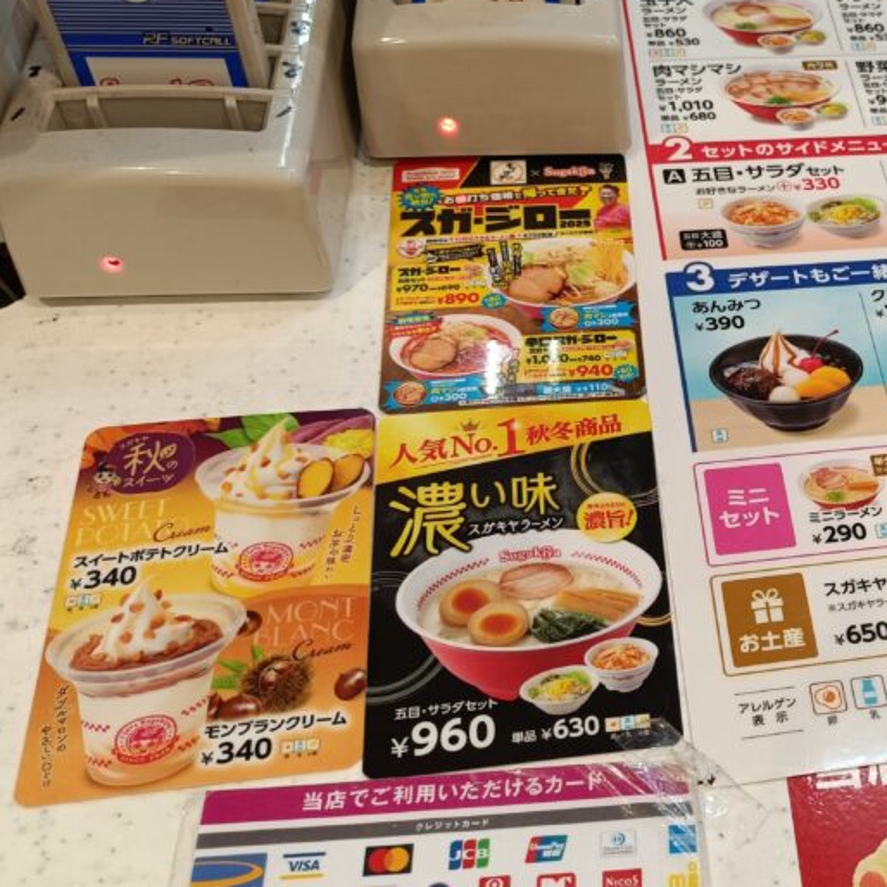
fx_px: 1276
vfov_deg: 38.3
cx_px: 827
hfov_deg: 35.7
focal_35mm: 44
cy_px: 390
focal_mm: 4.7
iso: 160
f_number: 1.7
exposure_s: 1/60
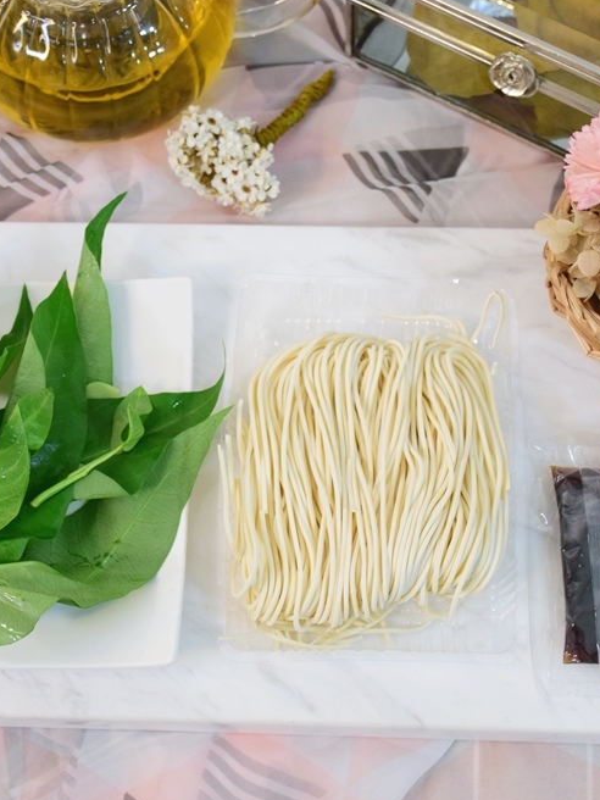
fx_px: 1525
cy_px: 403
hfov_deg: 22.2
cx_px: 270
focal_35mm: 66
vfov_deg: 29.4
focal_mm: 30
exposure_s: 1/160
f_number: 6.3
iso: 1600
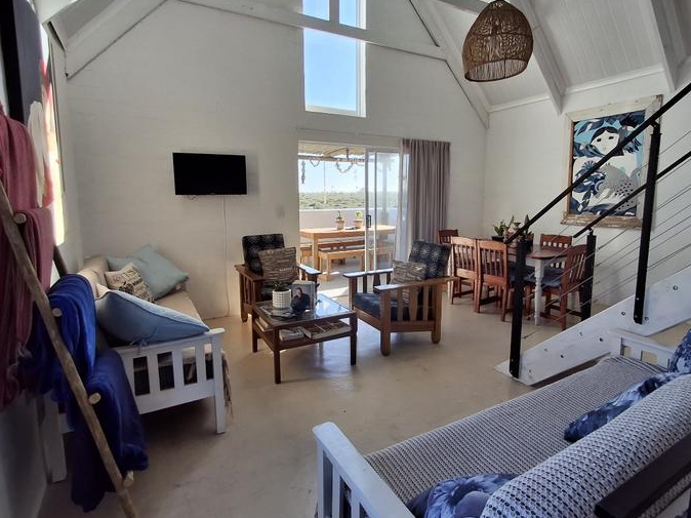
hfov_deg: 84.7
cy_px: 247
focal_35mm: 19
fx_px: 379
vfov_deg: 68.6
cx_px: 347
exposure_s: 1/277
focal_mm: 1.64
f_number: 2.2
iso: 40
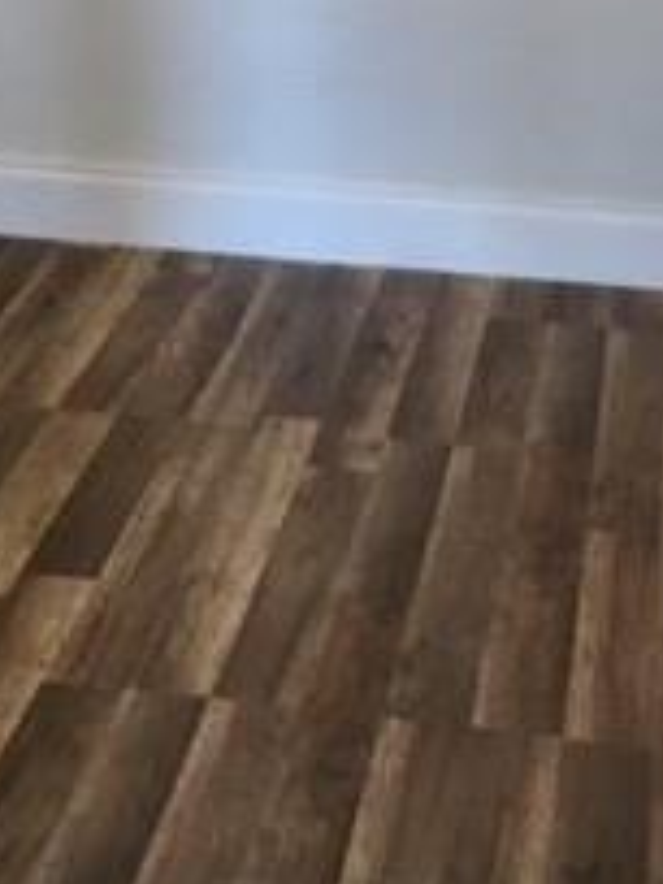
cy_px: -247
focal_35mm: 91
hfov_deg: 16.2
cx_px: 178
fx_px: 2324
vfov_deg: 19.9
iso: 100
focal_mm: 4.15
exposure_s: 1/30
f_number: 2.2
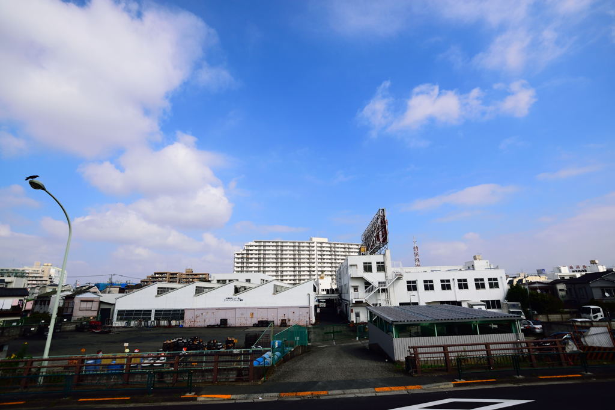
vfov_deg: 72.0
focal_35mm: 16
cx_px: 308
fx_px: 282
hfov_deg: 95.0
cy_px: 205
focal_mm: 11
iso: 100
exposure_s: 1/1600
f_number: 4
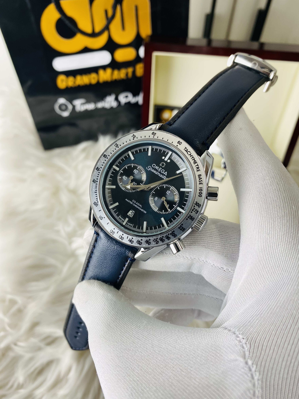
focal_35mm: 25
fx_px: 288
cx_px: 150
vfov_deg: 69.4
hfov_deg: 54.9
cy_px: 200
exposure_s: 1/100
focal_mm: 4.25
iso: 40
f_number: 1.8
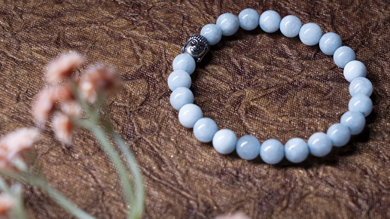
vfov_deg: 13.1
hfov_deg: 23.1
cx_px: 235
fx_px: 951
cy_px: 129
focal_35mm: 92
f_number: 7.1
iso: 400
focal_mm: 70
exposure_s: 1/160
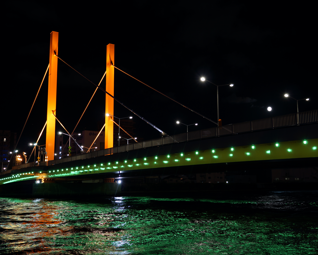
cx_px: 179
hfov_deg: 44.7
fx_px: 386
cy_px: 126
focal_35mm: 41
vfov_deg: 36.5
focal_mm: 24
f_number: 4
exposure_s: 1/3
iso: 100
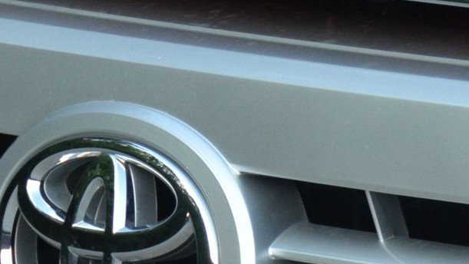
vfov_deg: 2.3
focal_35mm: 526
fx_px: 6543
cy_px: 274
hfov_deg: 4.1
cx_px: 376
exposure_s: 1/500
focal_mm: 82
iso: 1100
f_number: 5
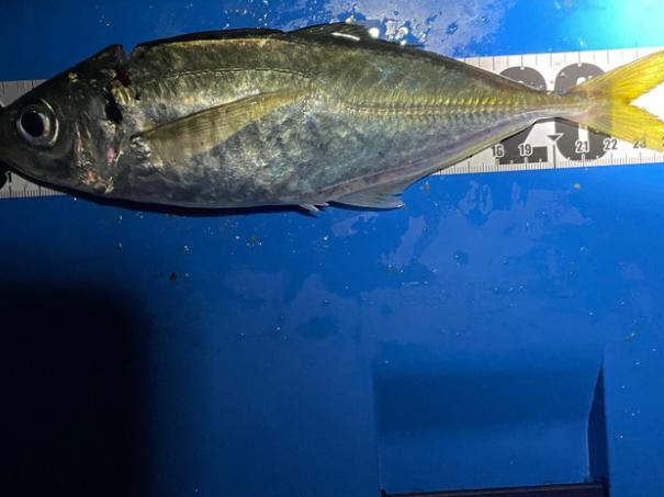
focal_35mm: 43
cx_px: 303
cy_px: 210
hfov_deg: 43.8
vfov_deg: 33.5
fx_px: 824
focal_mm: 4.2
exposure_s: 1/28
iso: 640
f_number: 1.6
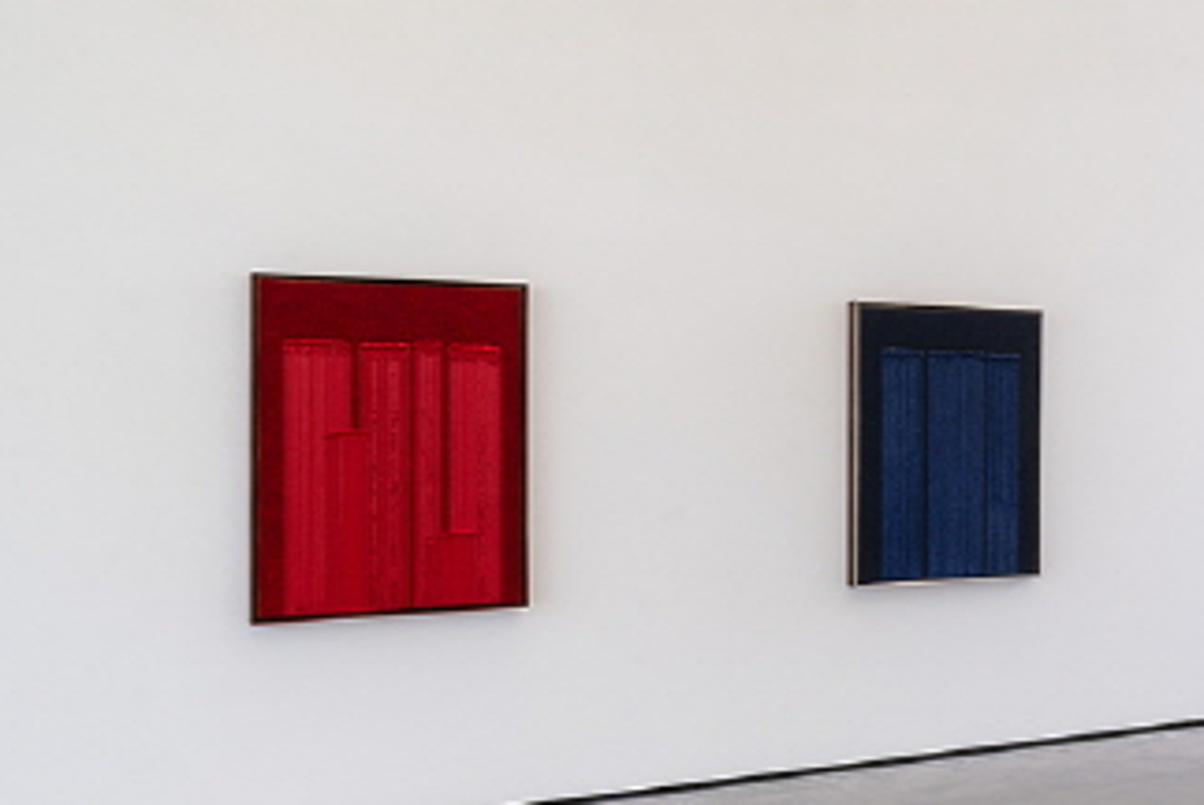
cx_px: 1286
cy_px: 218
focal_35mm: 52
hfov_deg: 33.8
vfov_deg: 25.8
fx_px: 1741
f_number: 11
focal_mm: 24
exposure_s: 1/40
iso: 100
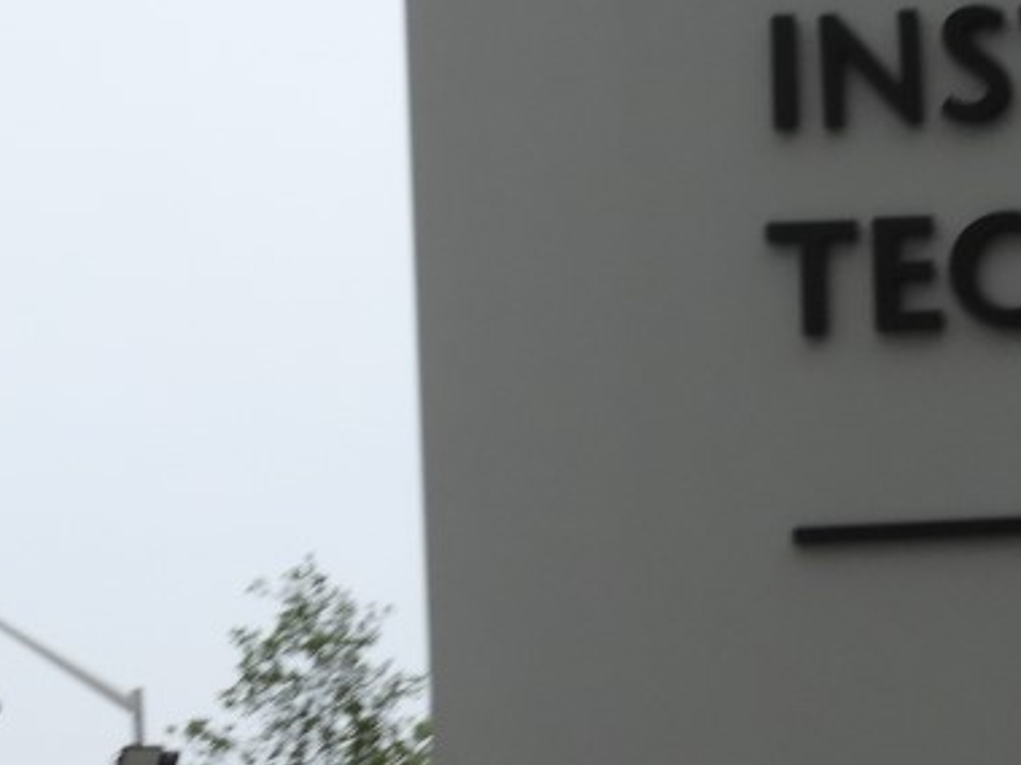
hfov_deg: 8.6
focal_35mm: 228
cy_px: 504
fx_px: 6723
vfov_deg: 6.5
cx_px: 1266
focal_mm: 10.7
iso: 100
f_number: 4.2
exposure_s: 1/500
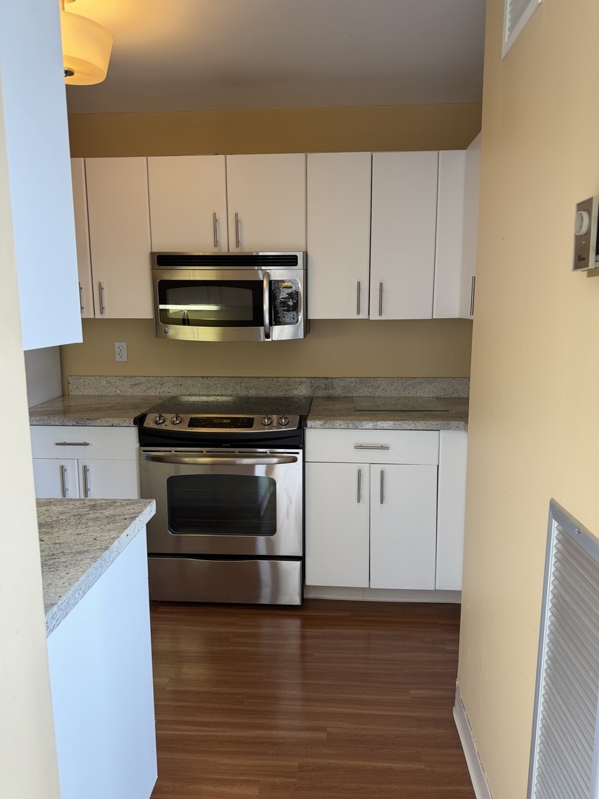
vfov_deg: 71.6
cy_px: 400
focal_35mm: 24
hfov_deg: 56.8
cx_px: 300
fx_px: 554
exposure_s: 1/60
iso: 125
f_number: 1.78
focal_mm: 6.76
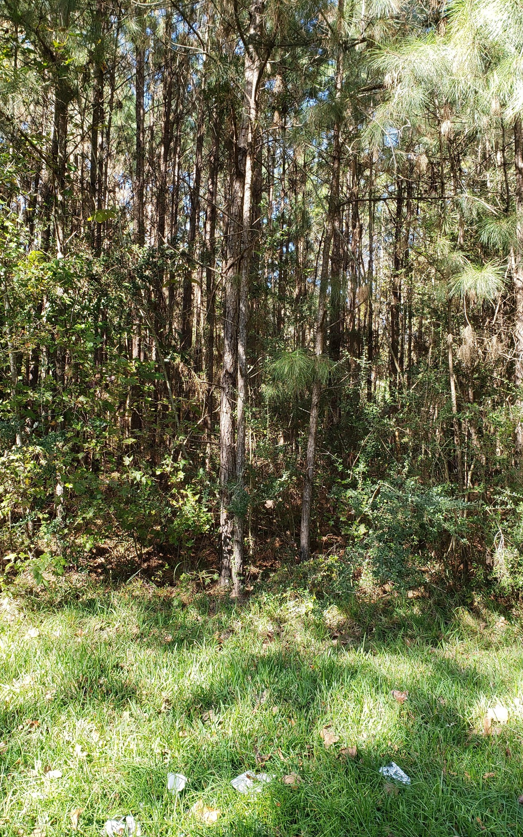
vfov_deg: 66.5
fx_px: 639
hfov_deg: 44.5
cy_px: 416
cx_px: 239
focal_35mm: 28
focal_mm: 4.3
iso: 64
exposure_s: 1/100
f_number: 2.4
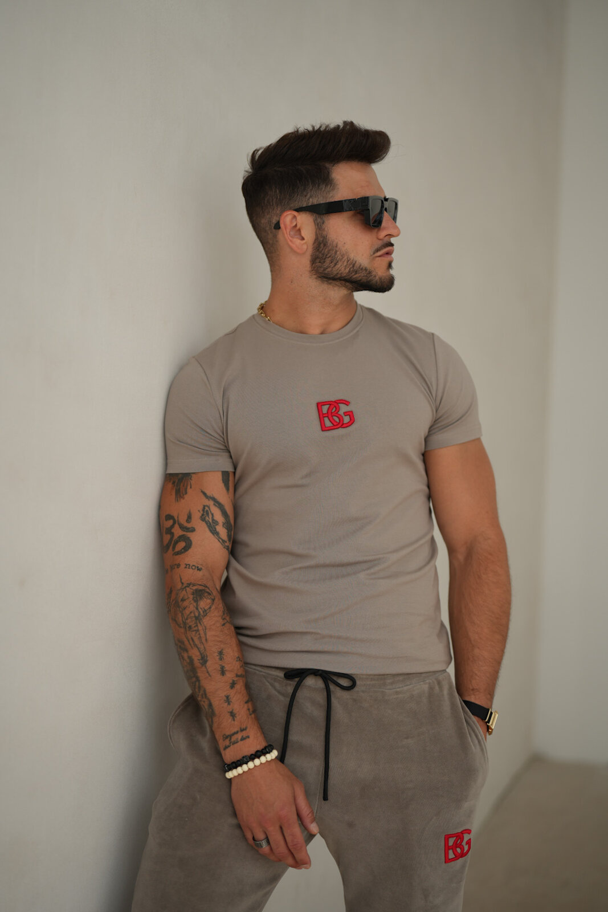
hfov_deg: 27.0
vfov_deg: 39.6
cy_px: 456
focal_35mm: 50
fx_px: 1266
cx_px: 304
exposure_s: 1/500
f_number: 1.6
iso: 100
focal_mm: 50
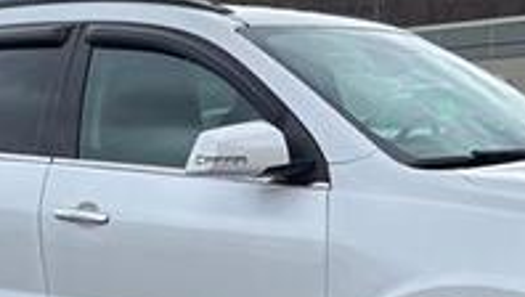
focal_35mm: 72
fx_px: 1004
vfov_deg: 16.6
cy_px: 281
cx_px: 345
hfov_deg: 29.1
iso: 50
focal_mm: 5.96
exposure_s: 1/1783
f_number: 1.6
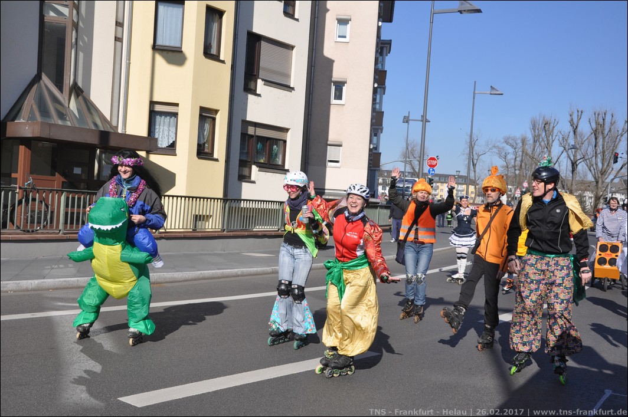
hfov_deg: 46.4
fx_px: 732
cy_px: 208
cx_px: 314
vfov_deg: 31.8
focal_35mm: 42
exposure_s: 1/1600
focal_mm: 28
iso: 400
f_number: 6.3
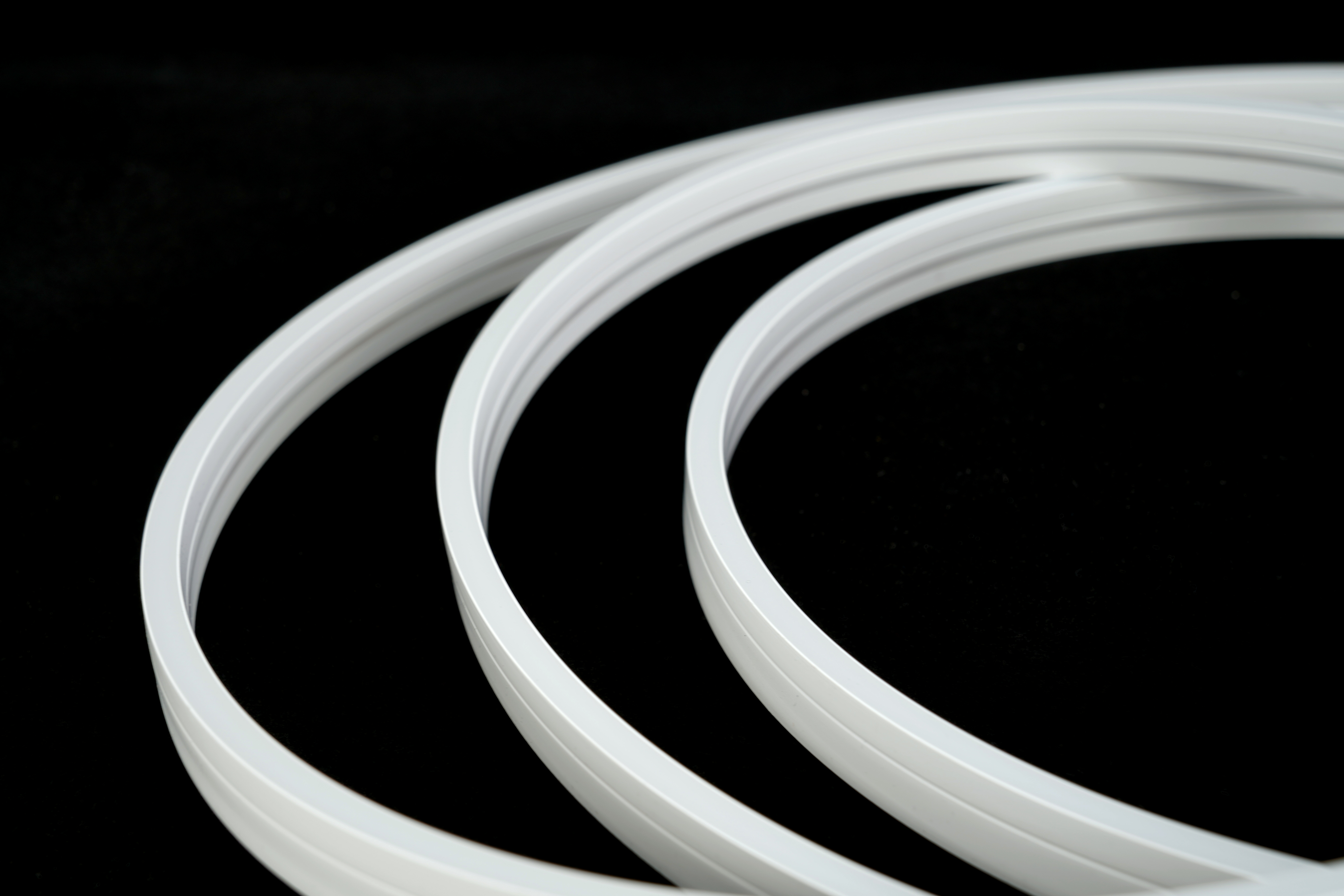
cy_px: 479
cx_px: 596
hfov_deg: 37.5
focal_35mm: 53
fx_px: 1979
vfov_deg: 25.5
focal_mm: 46
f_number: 8
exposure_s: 1/13
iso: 50
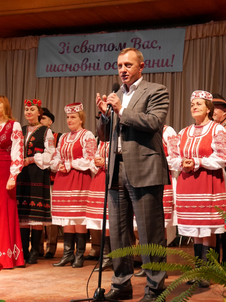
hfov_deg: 19.9
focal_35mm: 74
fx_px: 644
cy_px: 151
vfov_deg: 26.3
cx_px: 113
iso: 2500
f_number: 4.6
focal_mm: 37
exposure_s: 1/80
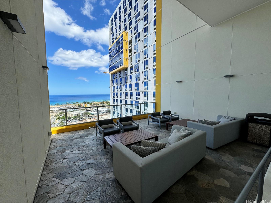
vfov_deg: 85.7
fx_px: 110
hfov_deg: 102.1
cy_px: 102
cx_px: 136
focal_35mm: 14
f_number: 2.2
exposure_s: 1/1506
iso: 50
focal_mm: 2.22
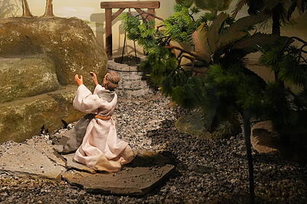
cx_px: 23
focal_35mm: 61
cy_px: 25
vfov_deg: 21.8
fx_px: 520
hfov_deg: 31.2
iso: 4000
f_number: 4
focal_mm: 31
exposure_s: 1/160
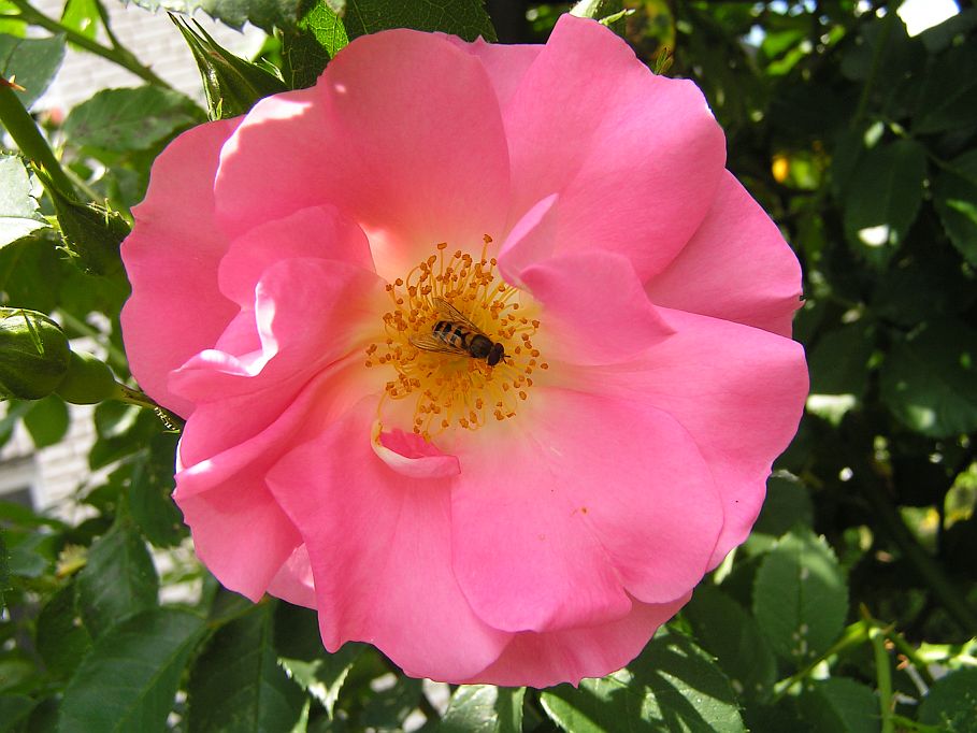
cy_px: 366
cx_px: 488
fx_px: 1073
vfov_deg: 37.7
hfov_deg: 49.0
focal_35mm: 38
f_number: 4
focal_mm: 6.3
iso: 50
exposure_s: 1/200
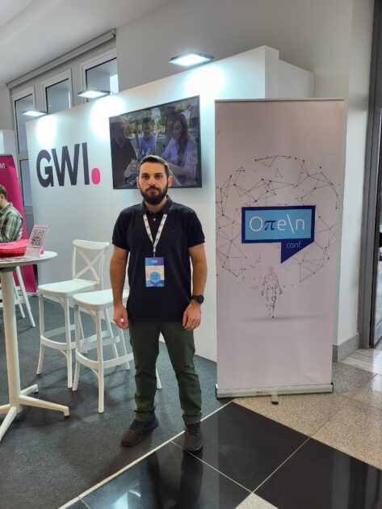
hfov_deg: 53.1
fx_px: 382
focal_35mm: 26
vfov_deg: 67.3
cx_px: 191
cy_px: 254
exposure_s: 1/100
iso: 80
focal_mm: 5.4
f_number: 1.8
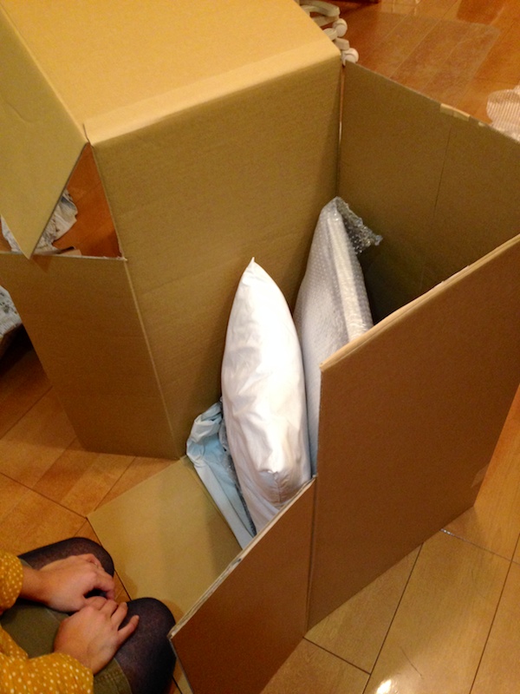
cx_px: 260
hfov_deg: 42.9
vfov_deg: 55.4
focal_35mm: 33
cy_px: 347
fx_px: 661
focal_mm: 4.12
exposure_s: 1/20
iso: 250
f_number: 2.4
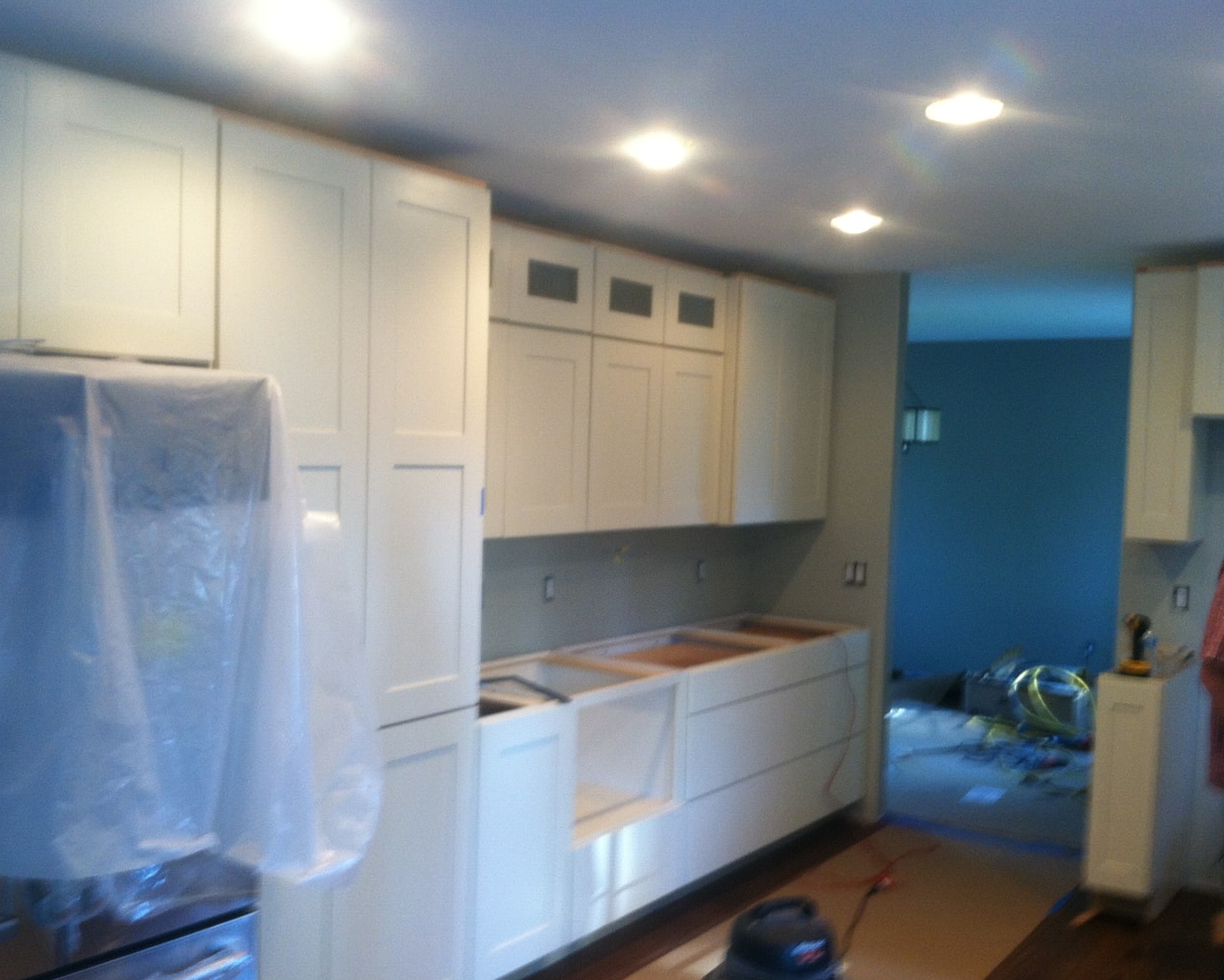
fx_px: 1341
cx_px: 566
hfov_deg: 49.0
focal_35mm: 37
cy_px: 493
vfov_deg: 40.2
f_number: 2.8
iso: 100
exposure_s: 1/15
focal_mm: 3.85
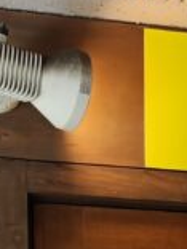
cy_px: 543
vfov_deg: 10.7
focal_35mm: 164
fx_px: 1181
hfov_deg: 8.7
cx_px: 321
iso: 320
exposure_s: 1/60
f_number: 1.7
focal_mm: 4.7
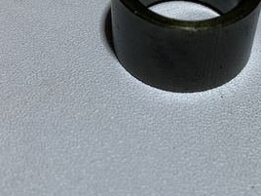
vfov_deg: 19.8
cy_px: 59
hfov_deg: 26.2
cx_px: 170
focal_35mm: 74
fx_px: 558
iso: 25
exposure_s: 1/242
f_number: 1.8
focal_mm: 4.25
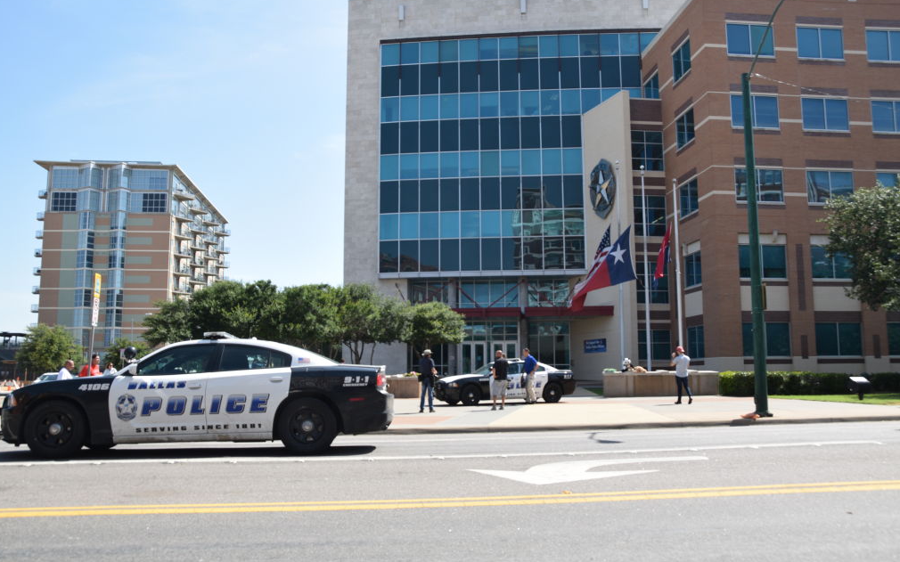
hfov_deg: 61.2
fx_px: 760
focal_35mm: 31
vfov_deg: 40.6
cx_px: 445
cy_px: 277
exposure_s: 1/320
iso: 200
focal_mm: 20
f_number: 9
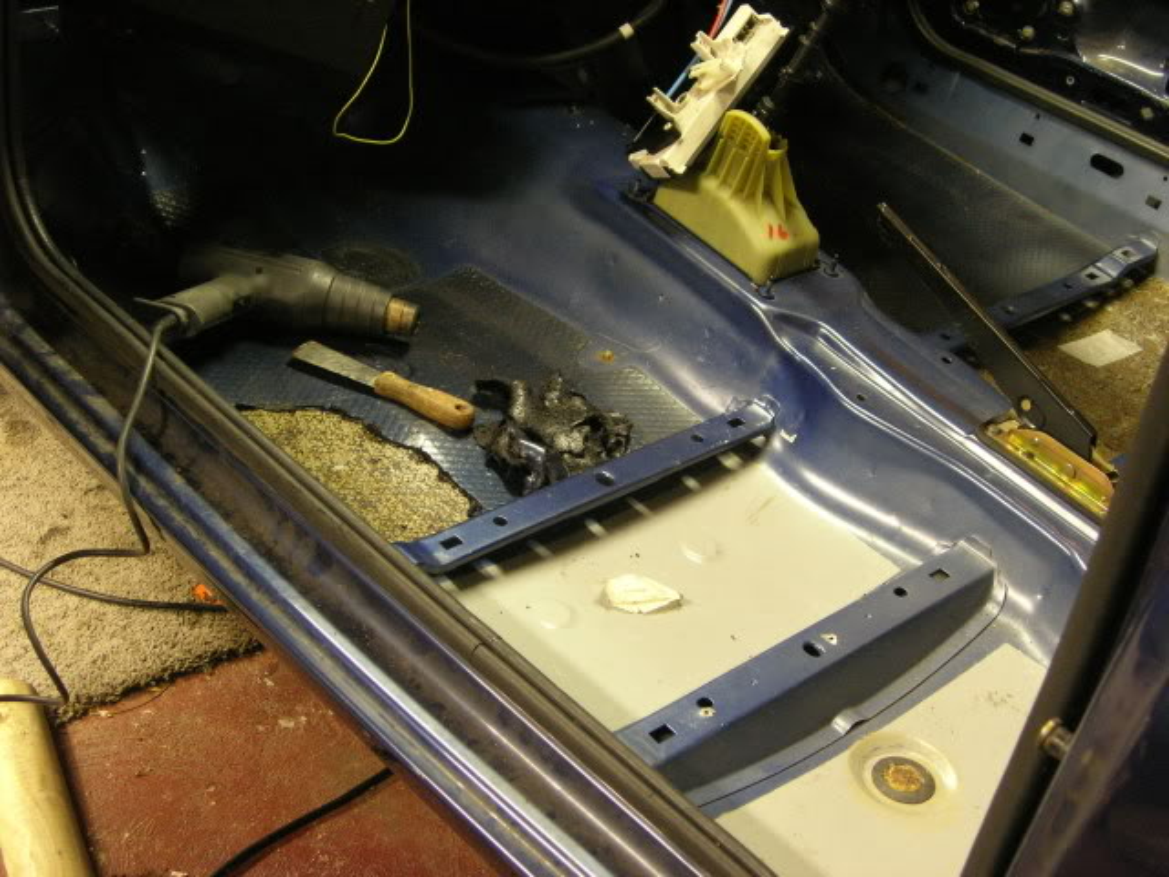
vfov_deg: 28.6
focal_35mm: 51
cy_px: 438
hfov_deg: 37.5
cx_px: 584
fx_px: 1722
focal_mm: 10.6
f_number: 3.2
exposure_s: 1/4
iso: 200
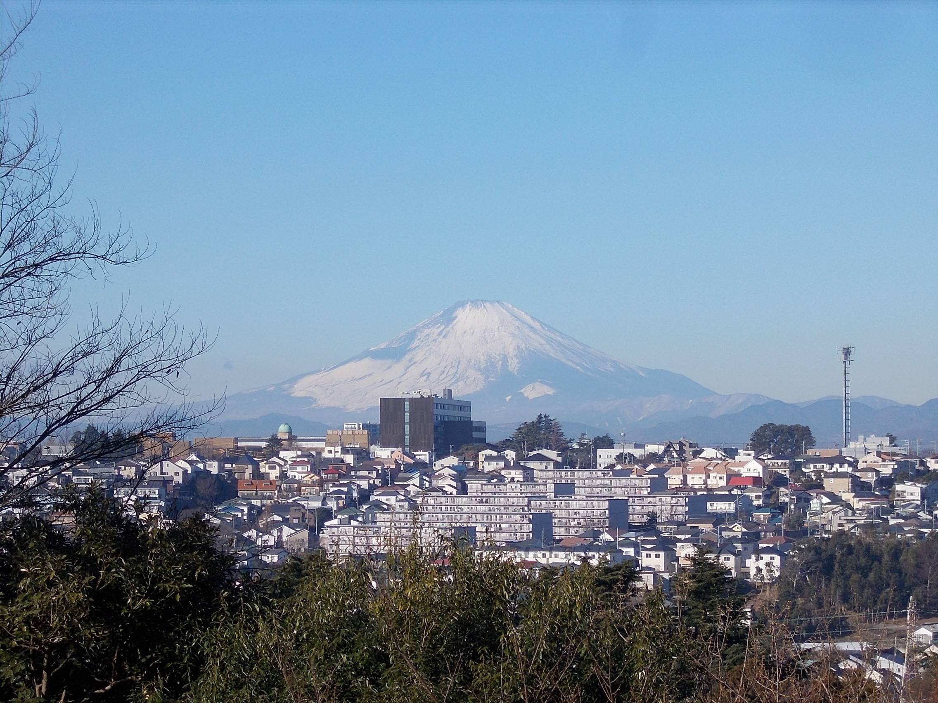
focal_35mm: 130
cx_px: 469
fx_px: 3523
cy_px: 352
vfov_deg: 11.4
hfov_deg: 15.2
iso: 80
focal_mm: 23
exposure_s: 1/320
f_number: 6.5
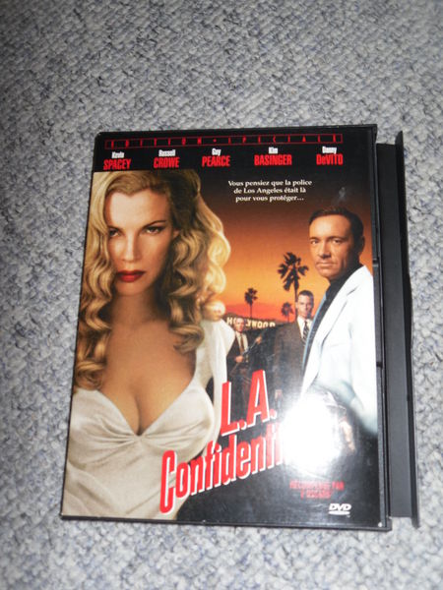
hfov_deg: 40.7
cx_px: 222
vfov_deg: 52.6
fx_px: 597
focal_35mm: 35
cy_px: 295
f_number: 3.5
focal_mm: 6.3
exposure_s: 1/45
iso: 80
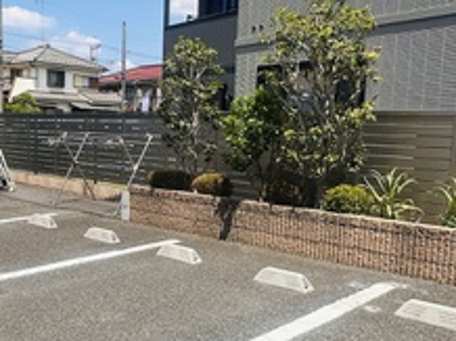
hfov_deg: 41.7
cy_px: 198
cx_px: 161
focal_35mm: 45
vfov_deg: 32.1
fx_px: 592
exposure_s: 1/1618
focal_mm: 2.22
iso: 40
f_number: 2.2
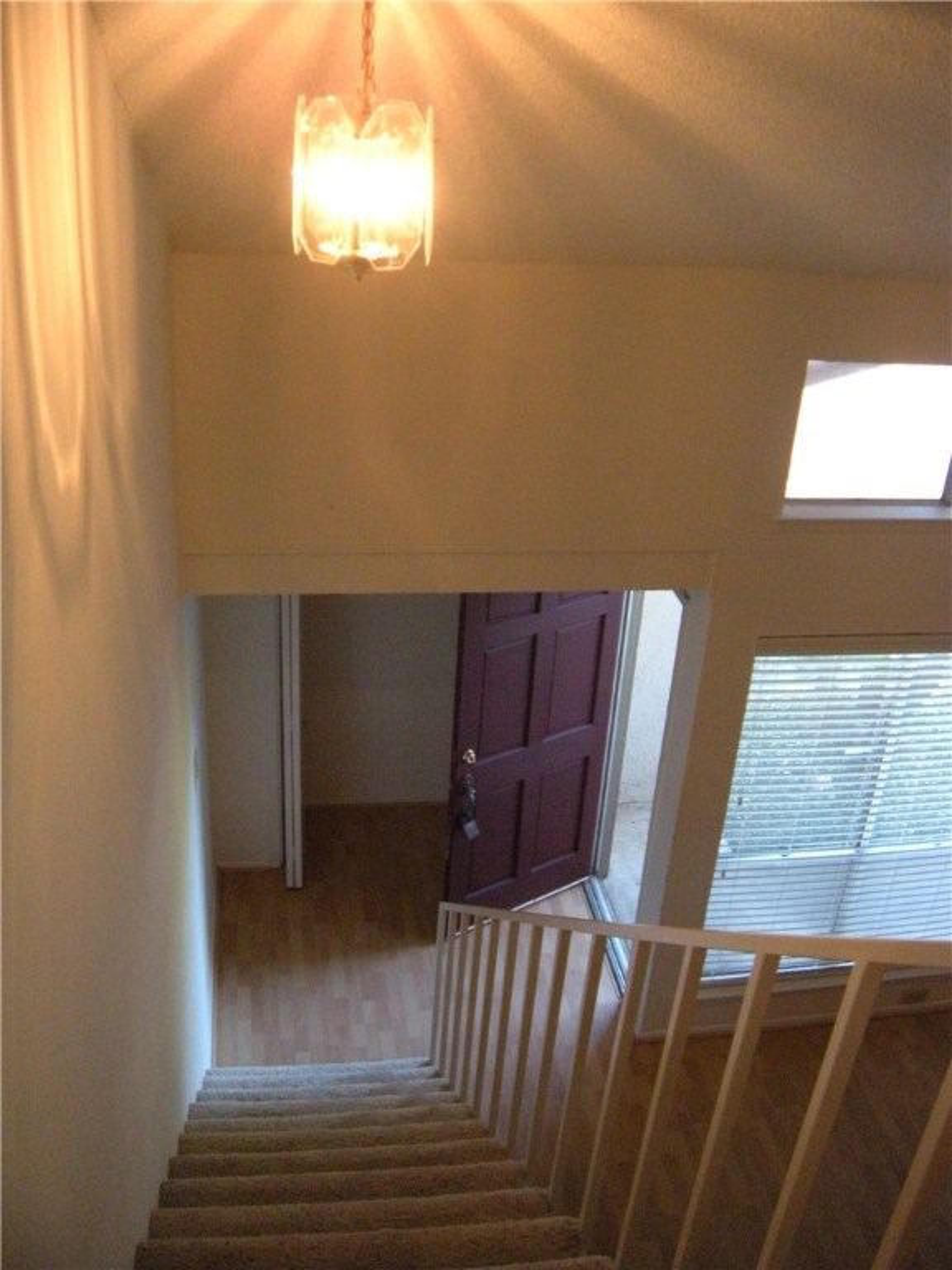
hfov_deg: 40.7
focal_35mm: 35
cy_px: 635
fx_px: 1283
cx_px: 476
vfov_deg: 52.6
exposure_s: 1/42
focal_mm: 5.9
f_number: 3.8
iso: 400
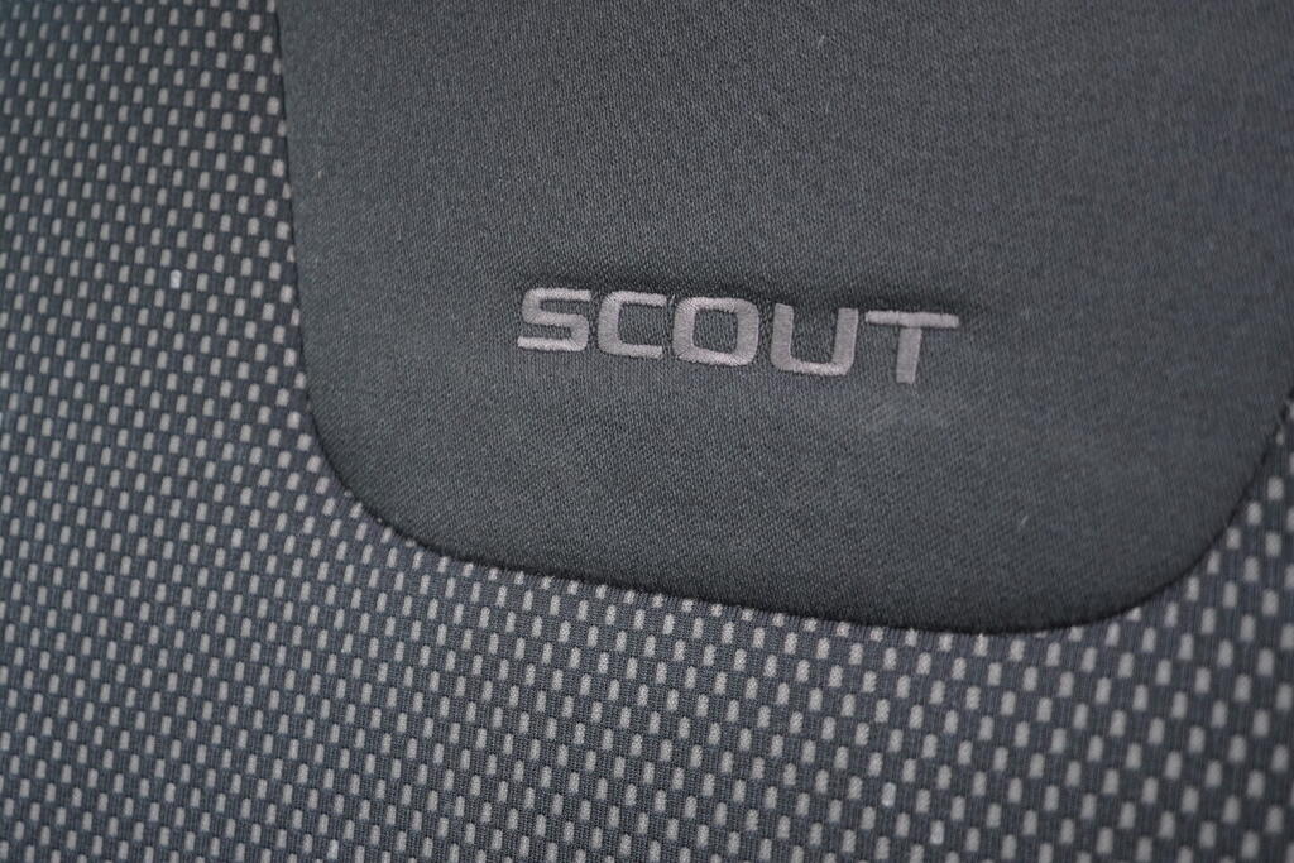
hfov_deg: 53.1
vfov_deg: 36.9
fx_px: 1294
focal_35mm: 36
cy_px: 432
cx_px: 647
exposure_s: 1/40
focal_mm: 24
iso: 640
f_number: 2.8
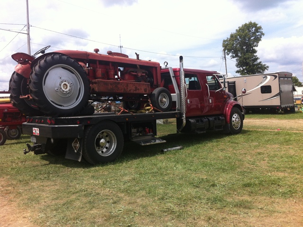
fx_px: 306
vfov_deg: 40.6
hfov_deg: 52.7
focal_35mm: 35
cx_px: 152
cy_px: 114
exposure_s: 1/1257
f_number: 2.8
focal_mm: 3.85
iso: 80
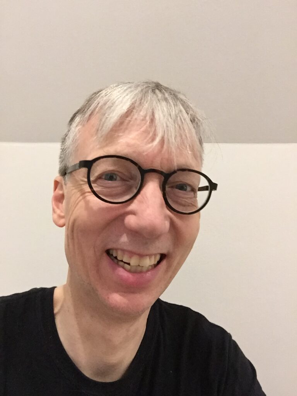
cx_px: 148
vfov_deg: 58.4
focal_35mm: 31
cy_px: 198
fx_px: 355
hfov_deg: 45.4
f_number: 2.2
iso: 320
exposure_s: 1/25
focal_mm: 2.65
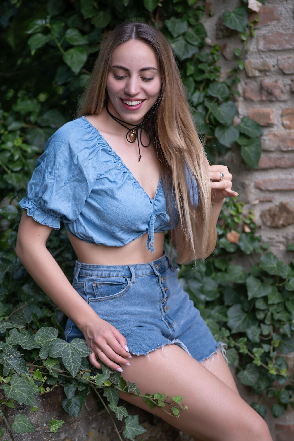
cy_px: 220
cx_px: 147
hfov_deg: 10.7
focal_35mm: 128
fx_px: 1568
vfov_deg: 16.0
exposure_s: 1/640
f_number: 1.8
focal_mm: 85
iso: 160
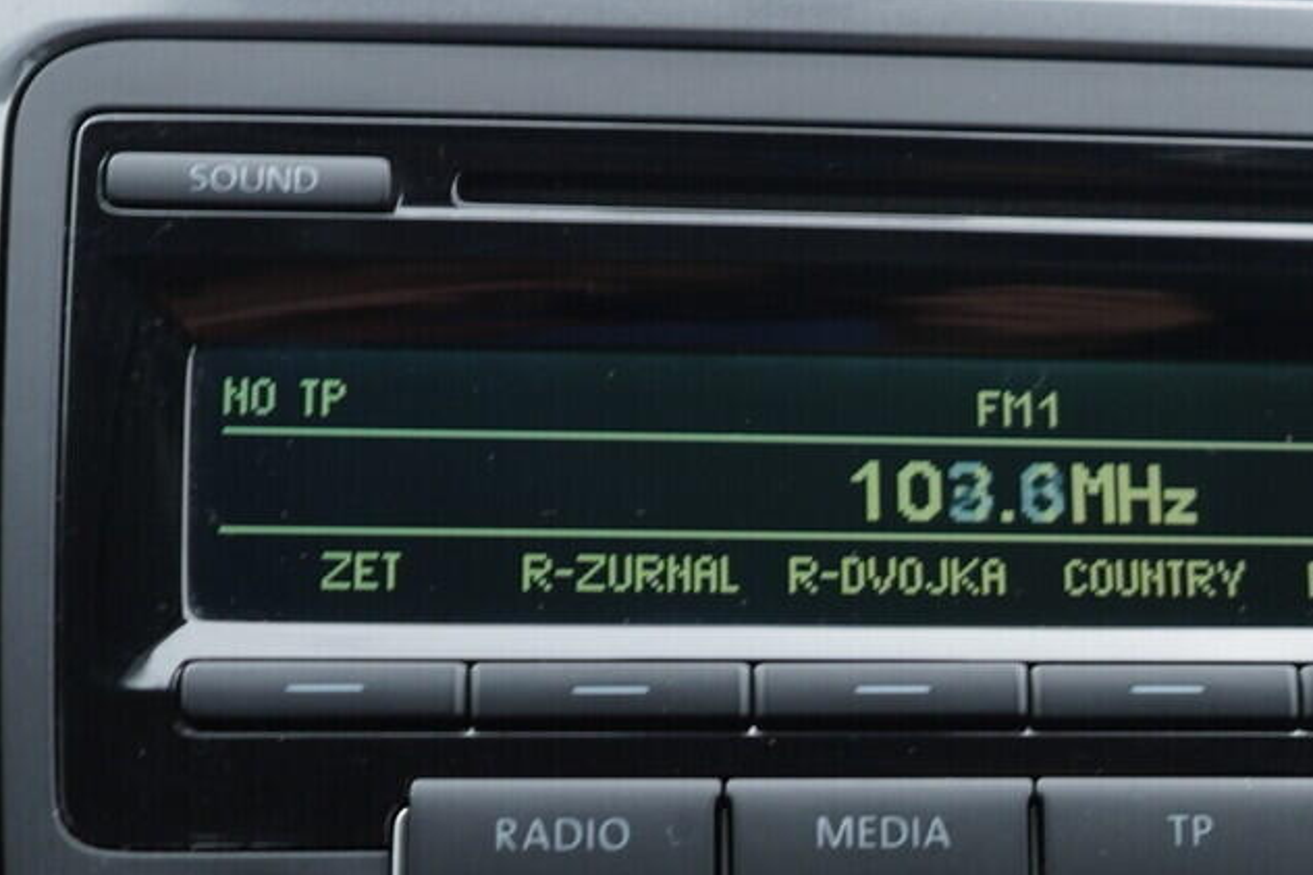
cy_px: 892
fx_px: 2990
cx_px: 1228
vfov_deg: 16.3
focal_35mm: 82
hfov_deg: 24.0
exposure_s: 1/40
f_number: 2.8
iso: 200
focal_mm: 24
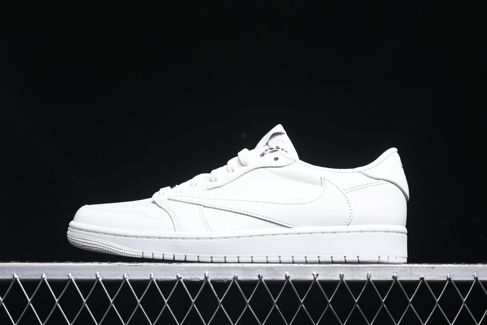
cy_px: 162
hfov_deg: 27.0
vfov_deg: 18.2
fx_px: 1015
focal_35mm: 75
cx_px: 244
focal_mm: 50
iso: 160
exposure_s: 1/60
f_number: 6.3
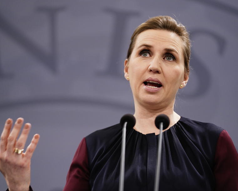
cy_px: 96
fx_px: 1141
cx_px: 129
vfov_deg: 9.5
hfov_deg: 11.9
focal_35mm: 162
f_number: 2.8
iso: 2000
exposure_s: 1/320
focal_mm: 143
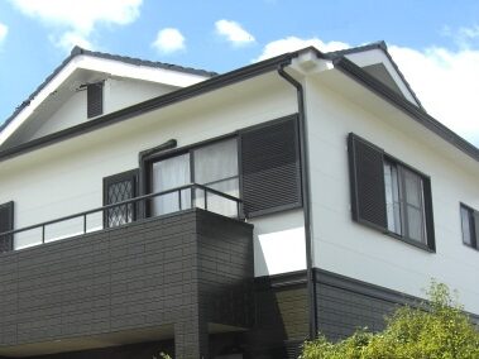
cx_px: 240
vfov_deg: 37.7
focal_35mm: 38
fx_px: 526
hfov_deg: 49.0
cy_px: 180
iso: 80
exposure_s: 1/400
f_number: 4
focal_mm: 7.9
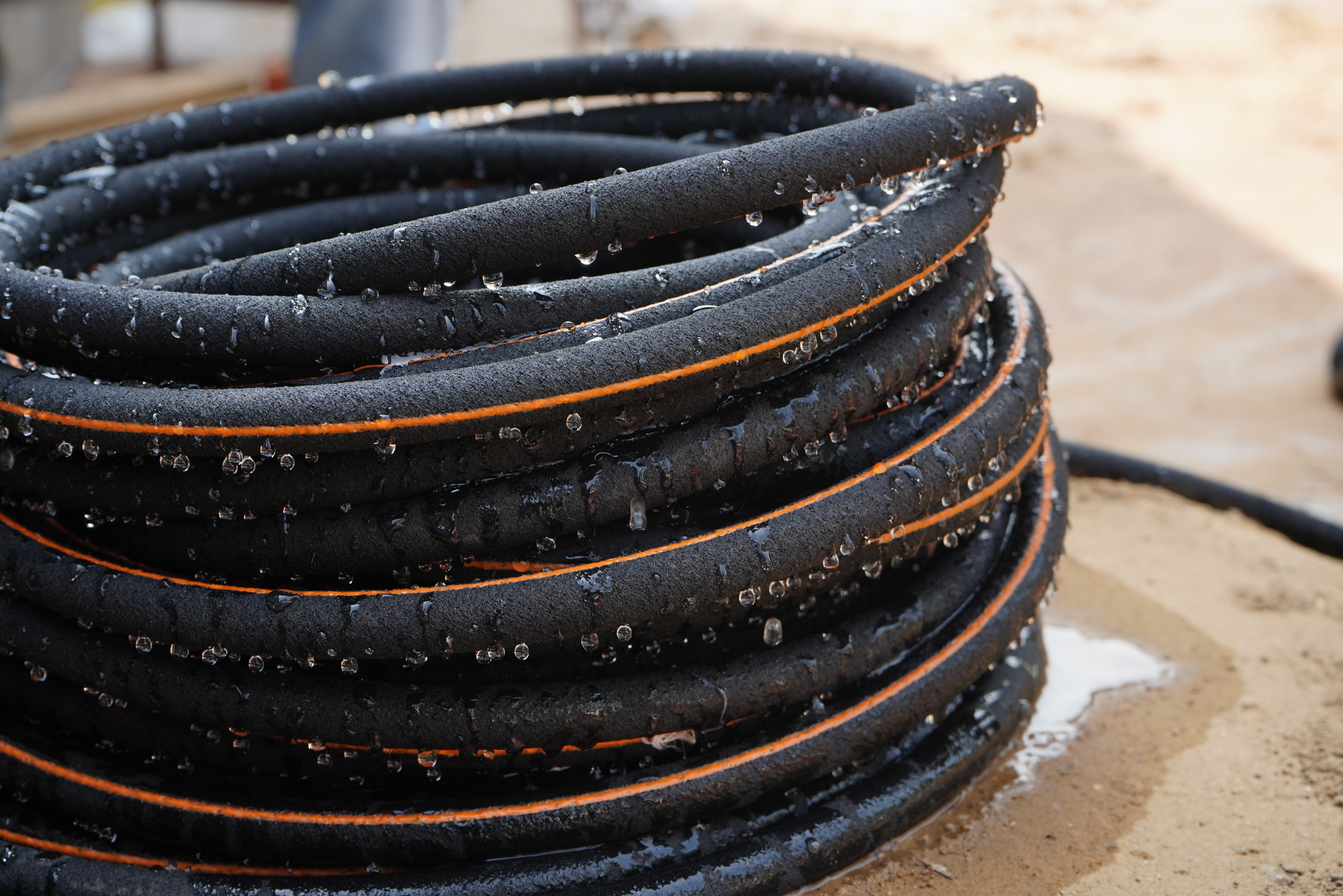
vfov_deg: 23.4
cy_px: 448
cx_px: 672
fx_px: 2164
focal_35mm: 58
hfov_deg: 34.5
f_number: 9
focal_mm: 58
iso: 320
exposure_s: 1/160
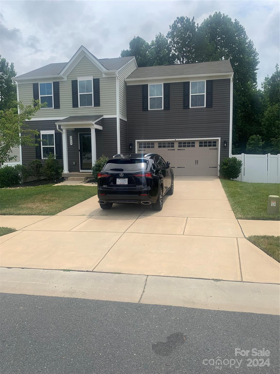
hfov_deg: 53.1
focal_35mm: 26
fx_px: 280
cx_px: 140
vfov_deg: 67.3
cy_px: 187
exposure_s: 1/2611
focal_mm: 4.25
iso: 25
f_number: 1.8
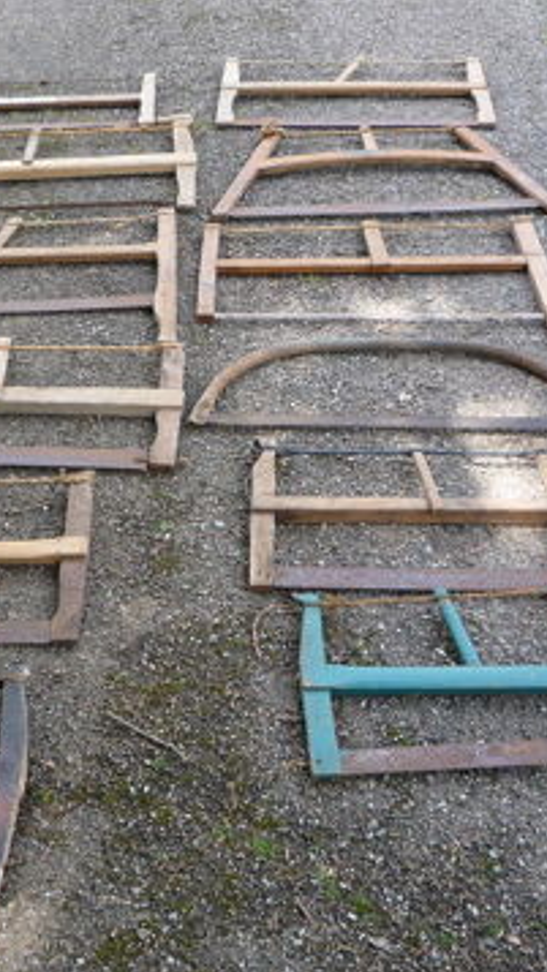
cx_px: 182
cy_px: 487
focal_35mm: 44
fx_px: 1134
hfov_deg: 27.0
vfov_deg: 46.4
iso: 100
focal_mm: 5.2
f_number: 4
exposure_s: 1/100
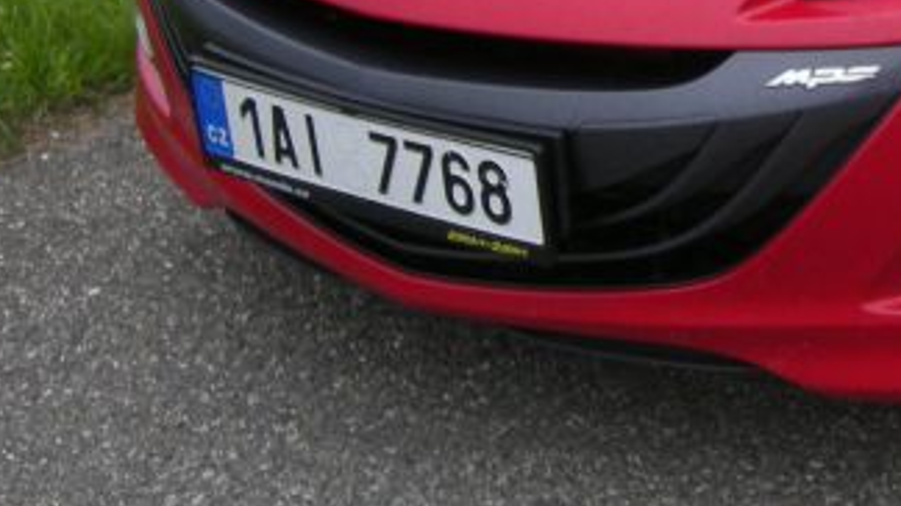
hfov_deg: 19.1
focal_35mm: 106
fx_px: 2532
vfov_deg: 11.0
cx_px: 1076
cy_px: -213
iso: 64
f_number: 2.8
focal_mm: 5.7
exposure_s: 1/422
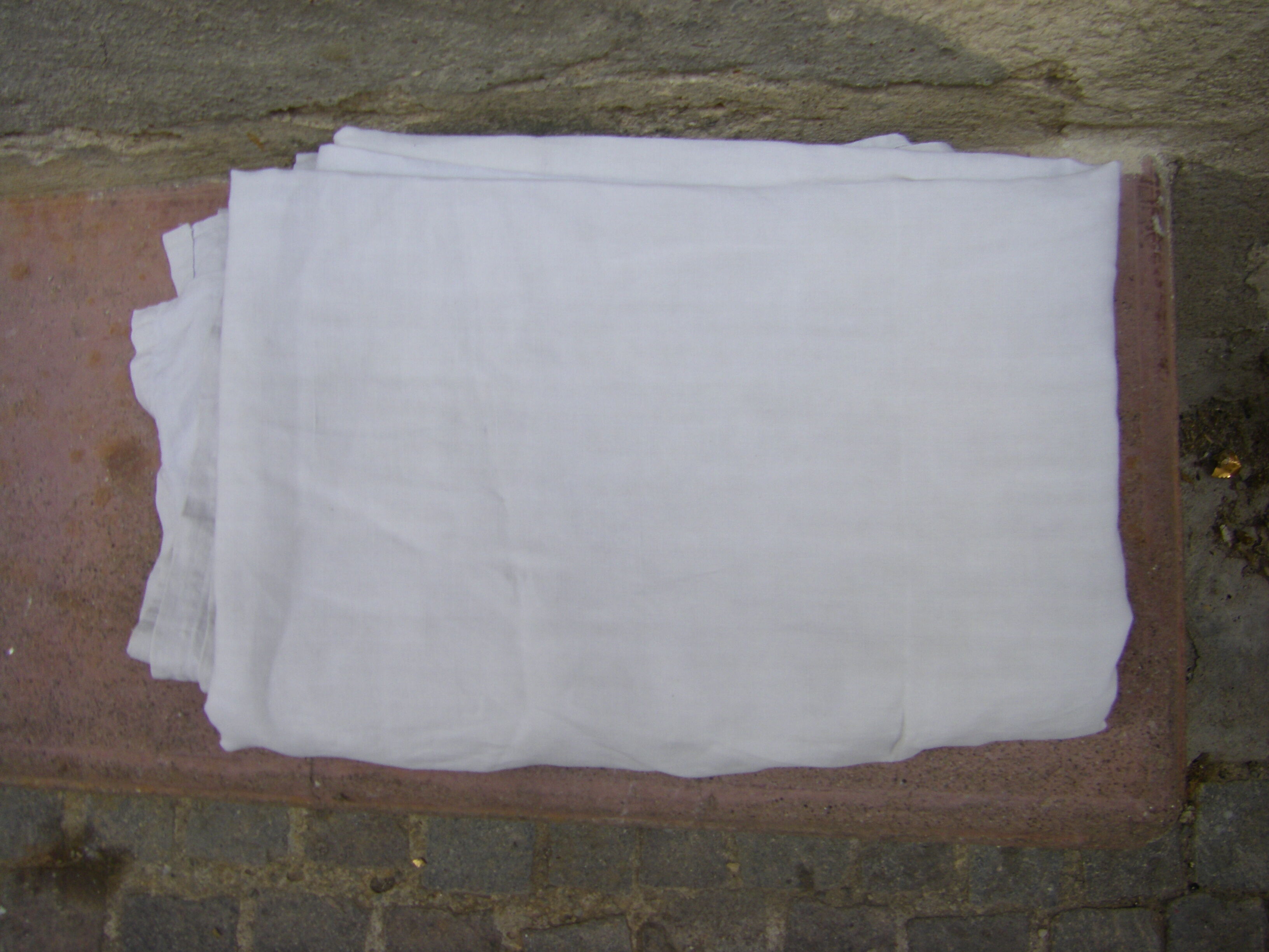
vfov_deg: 37.7
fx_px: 1393
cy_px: 476
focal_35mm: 38
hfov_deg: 49.0
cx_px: 634
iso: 80
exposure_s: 1/100
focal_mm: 6.3
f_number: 3.5
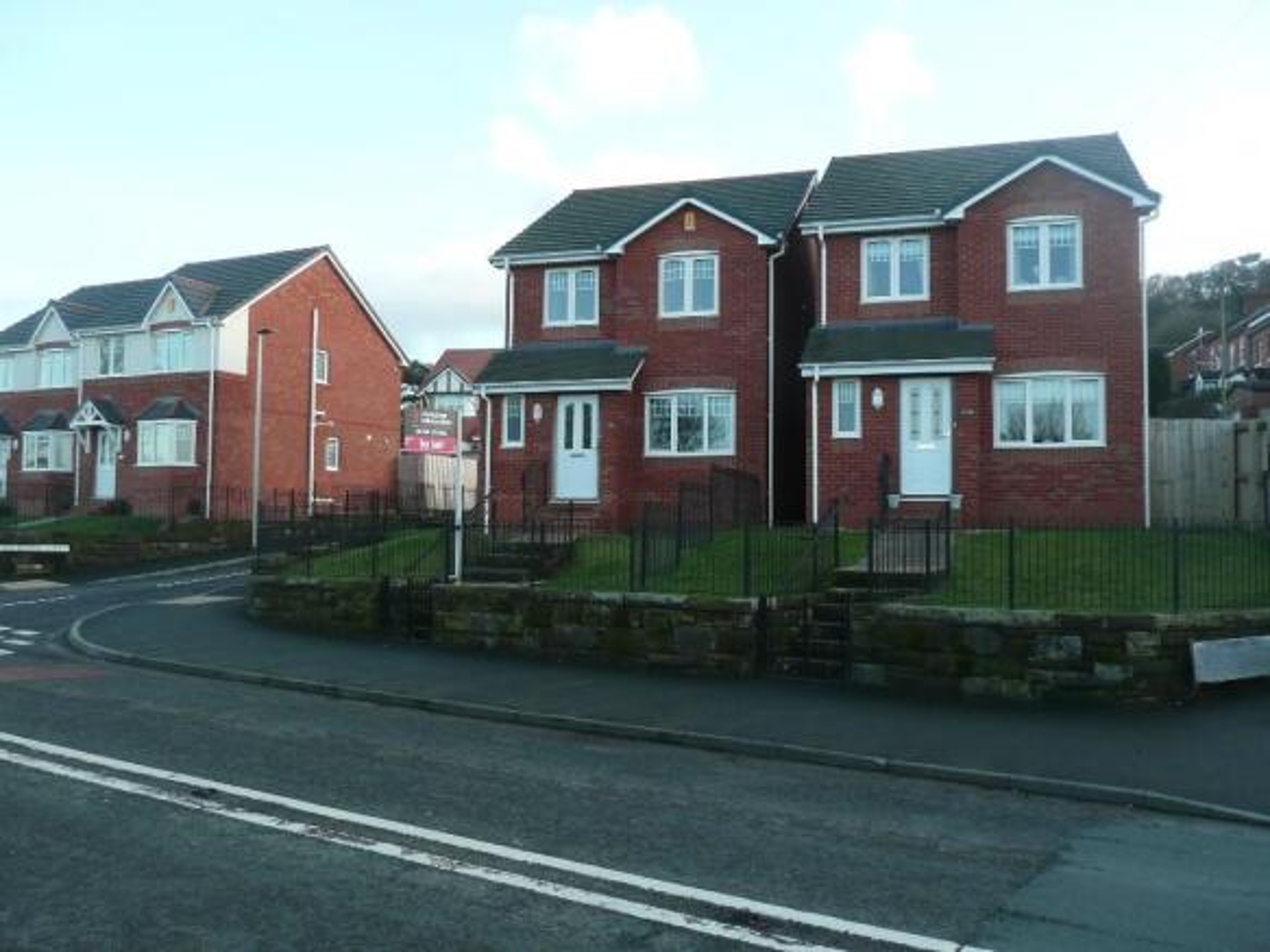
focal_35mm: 30
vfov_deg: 46.8
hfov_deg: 60.0
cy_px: 476
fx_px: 1100
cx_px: 635
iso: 100
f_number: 3.4
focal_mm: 4.9
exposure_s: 1/125
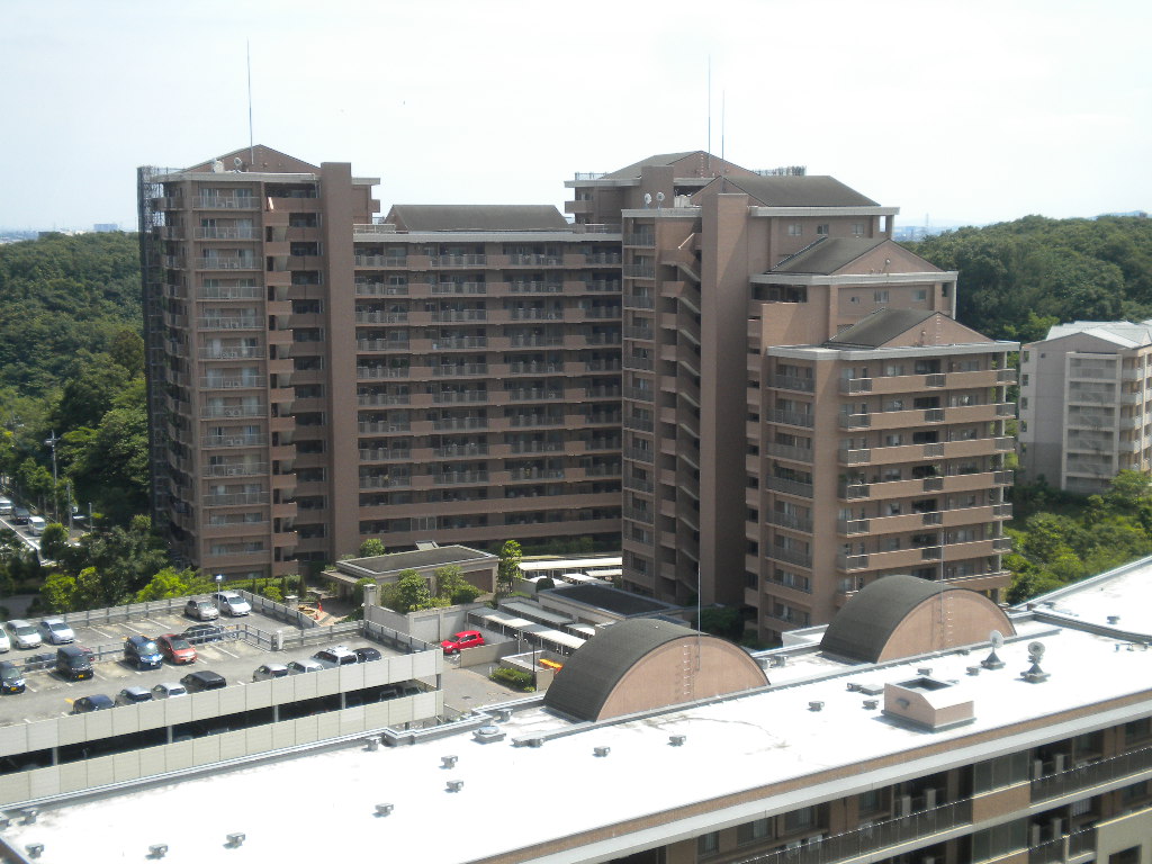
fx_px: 1731
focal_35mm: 52
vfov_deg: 28.0
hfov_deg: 36.8
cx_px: 576
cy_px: 432
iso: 113
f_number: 5.6
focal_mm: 9.3
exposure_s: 1/436
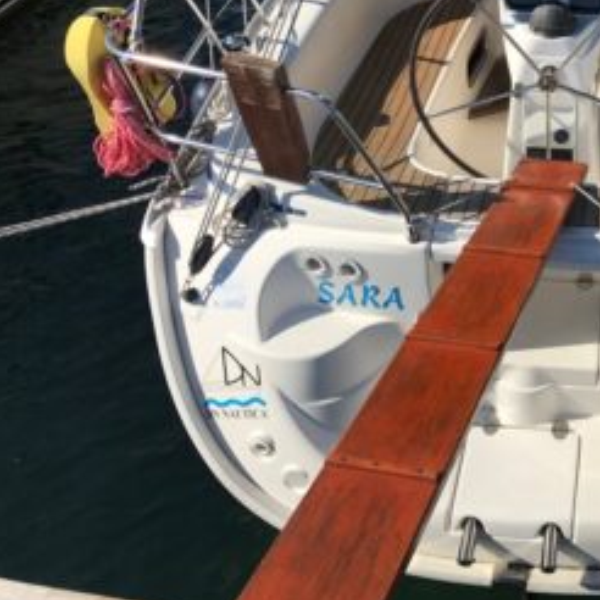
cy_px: 183
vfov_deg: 35.6
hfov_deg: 33.8
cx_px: 557
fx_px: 922
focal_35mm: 47
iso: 20
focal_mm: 3.99
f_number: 1.8
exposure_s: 1/4367
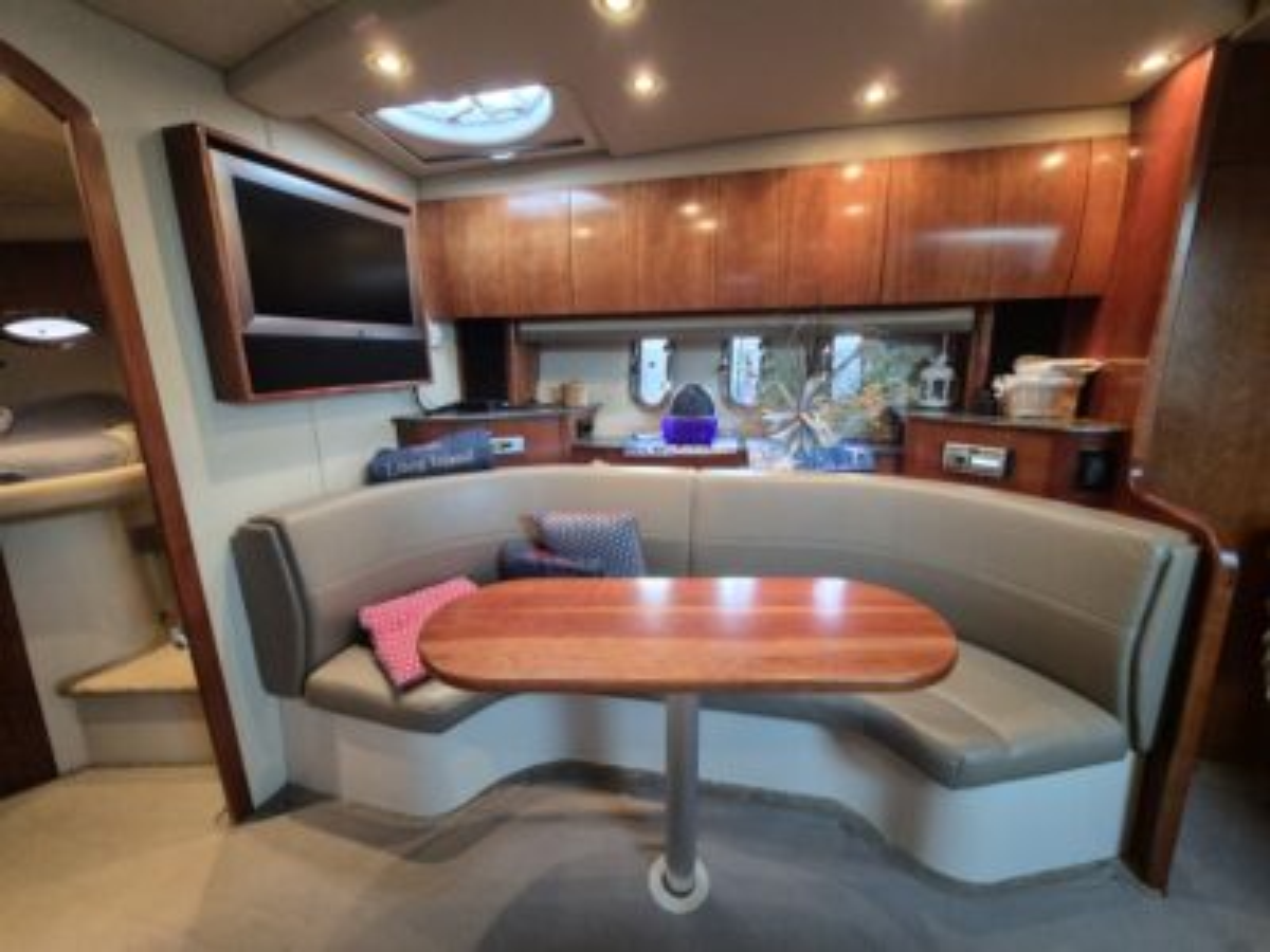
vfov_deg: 89.9
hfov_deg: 106.2
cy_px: 476
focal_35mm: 13
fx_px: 477
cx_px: 635
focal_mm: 2.2
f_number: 2.2
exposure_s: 1/50
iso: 800
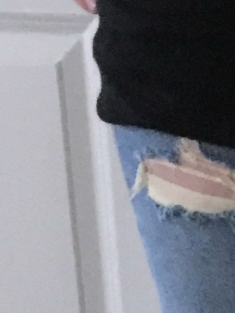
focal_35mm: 123
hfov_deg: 10.9
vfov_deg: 13.6
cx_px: 489
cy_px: 633
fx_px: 1113
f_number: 2.2
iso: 125
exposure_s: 1/4
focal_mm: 4.15
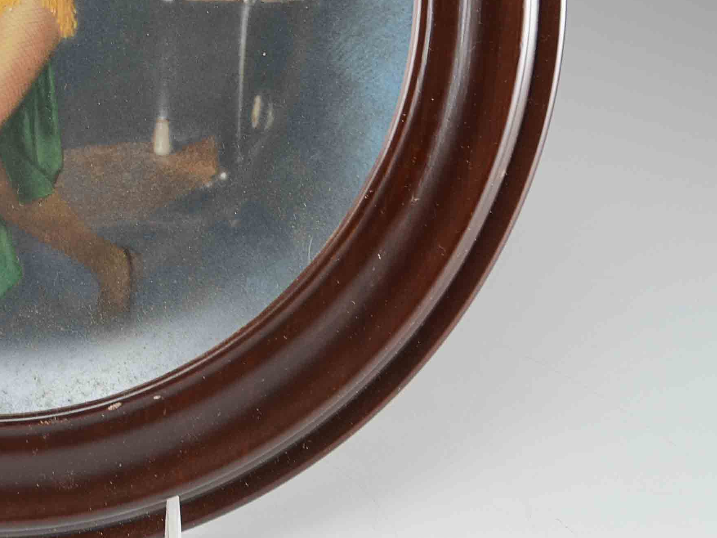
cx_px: -60
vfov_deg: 14.9
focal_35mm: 97
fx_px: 2009
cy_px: -28
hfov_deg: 19.4
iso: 100
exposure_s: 1/80
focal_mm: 24
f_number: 8
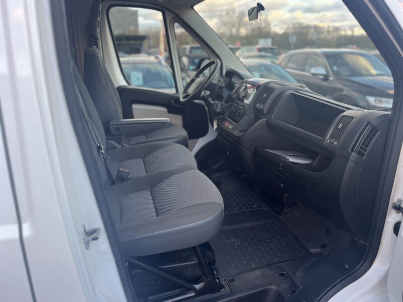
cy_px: 151
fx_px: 303
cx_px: 202
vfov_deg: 53.1
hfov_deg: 67.3
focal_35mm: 26
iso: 80
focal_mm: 5.1
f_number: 1.6
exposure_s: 1/121
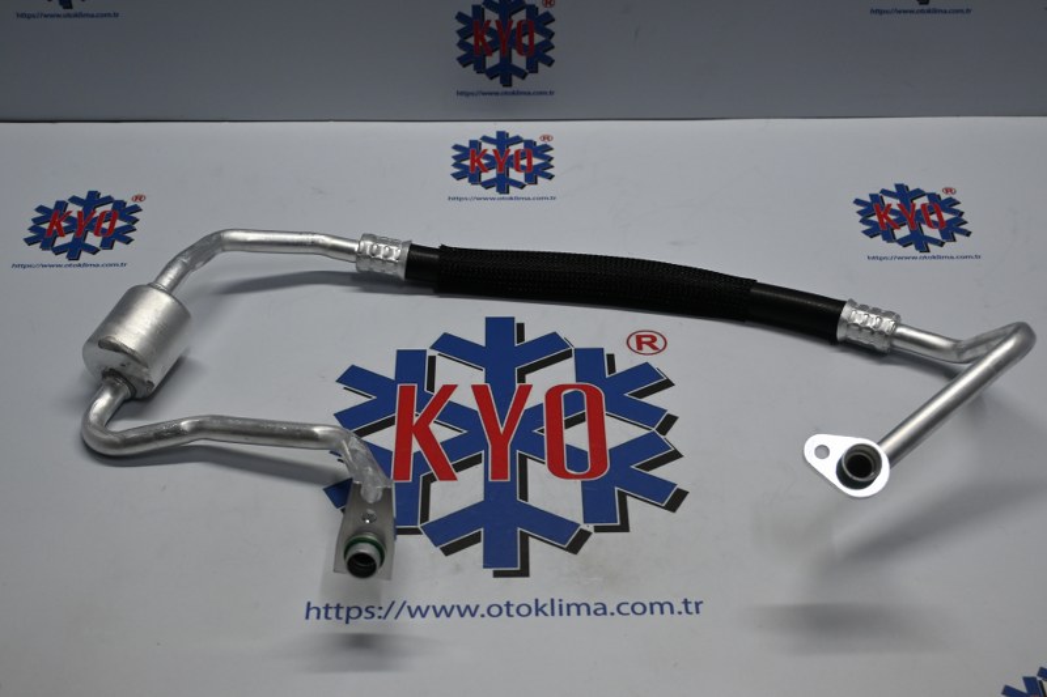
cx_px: 524
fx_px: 1570
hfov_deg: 36.9
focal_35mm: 54
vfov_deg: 25.0
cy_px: 348
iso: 560
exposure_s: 1/125
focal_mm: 36
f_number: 5.3
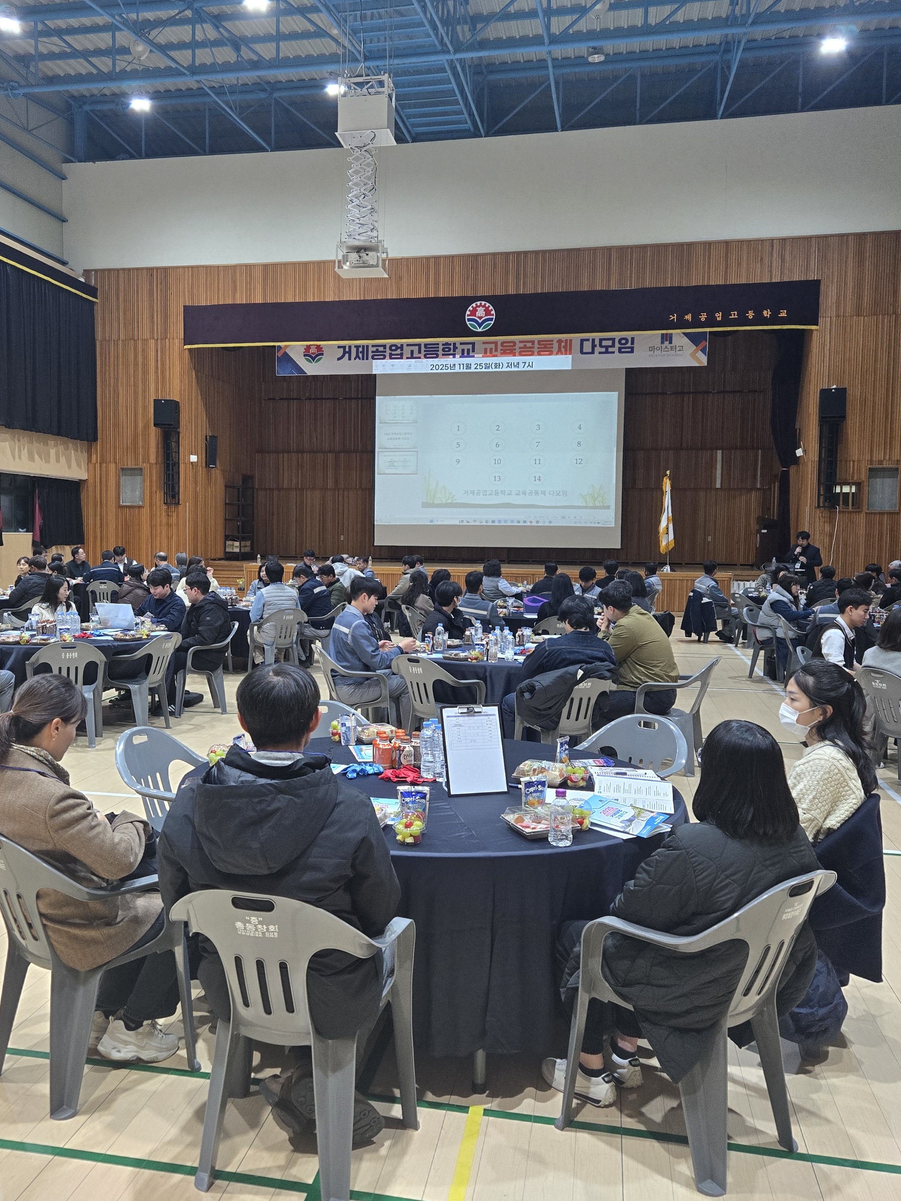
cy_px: 600
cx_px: 372
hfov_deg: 45.3
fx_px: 1076
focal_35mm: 31
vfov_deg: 58.4
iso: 200
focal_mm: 5.4
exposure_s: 1/120
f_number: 1.8
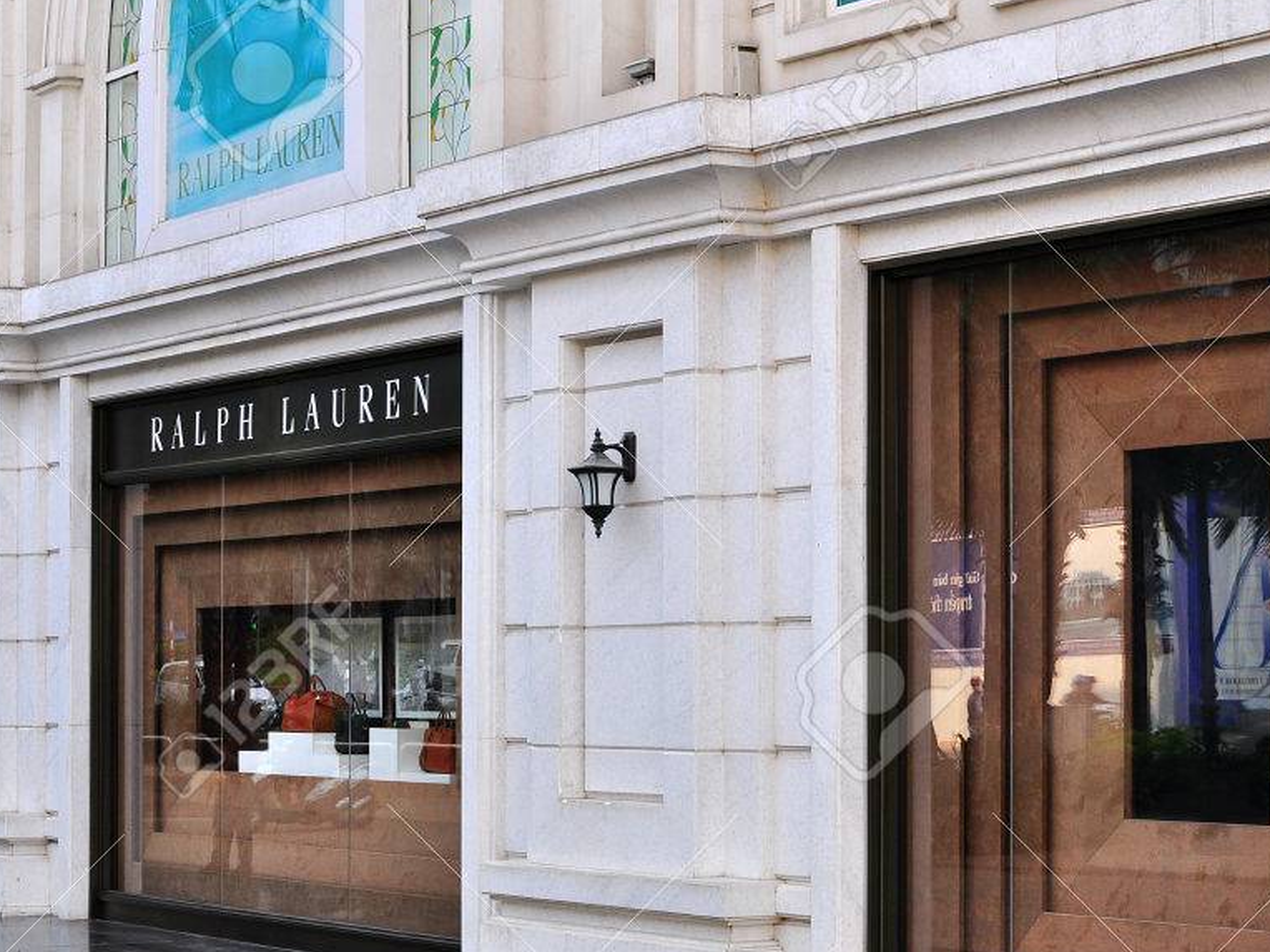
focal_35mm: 86
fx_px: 3148
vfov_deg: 17.2
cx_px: 565
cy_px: 622
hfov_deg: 22.8
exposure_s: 1/100
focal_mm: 35
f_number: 11
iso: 200
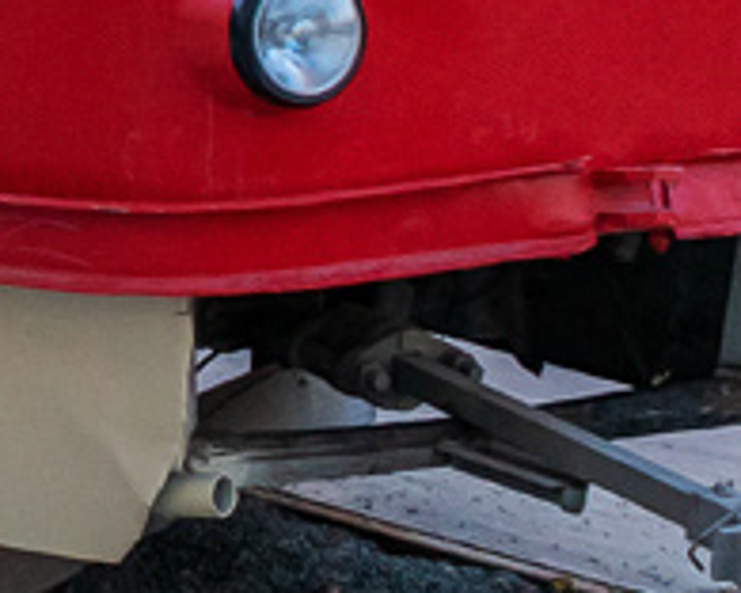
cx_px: -198
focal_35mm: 197
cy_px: -424
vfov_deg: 7.6
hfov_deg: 9.6
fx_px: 4323
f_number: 3.8
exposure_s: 1/250
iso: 400
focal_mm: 21
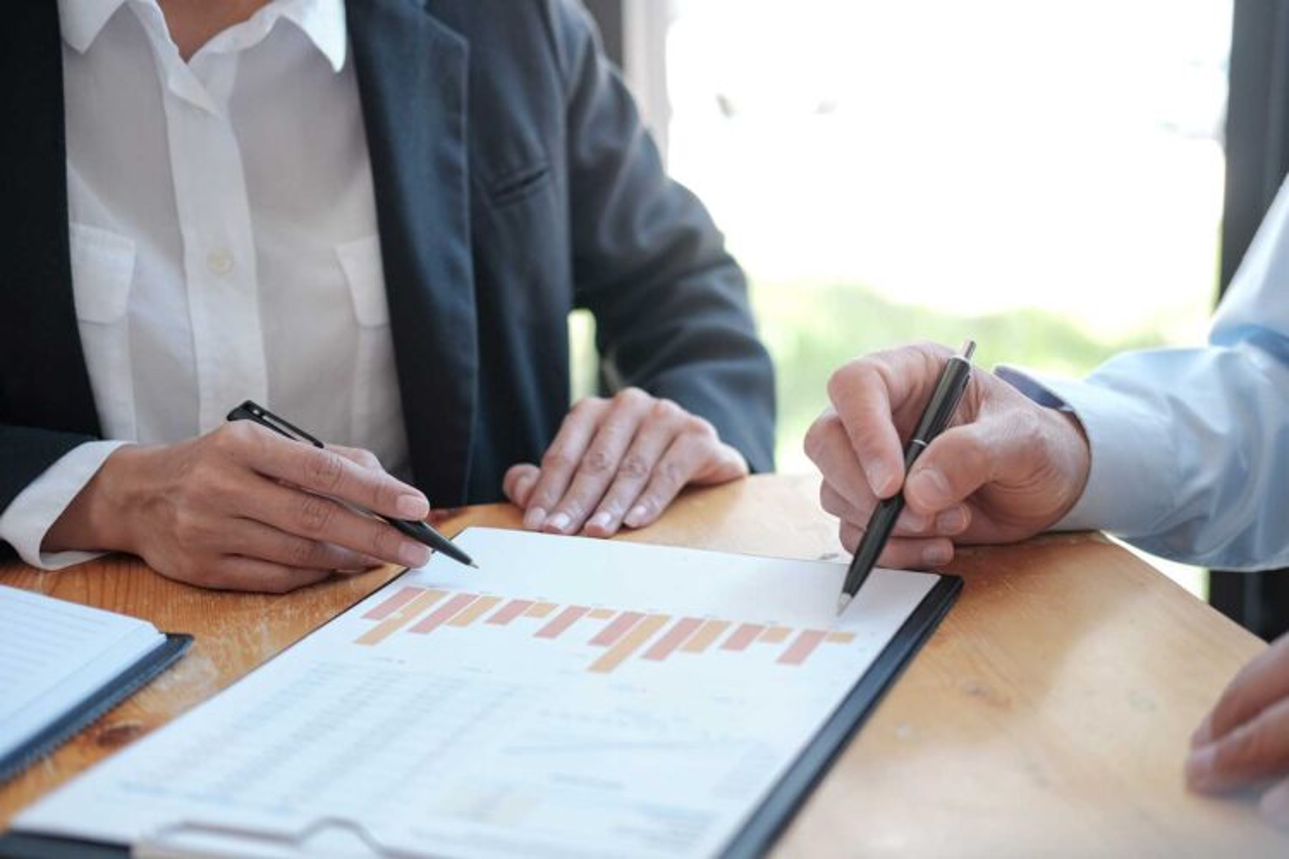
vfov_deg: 25.5
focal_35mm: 53
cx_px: 644
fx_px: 1898
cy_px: 430
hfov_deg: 37.5
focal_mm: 35
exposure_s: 1/180
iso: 200
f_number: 2
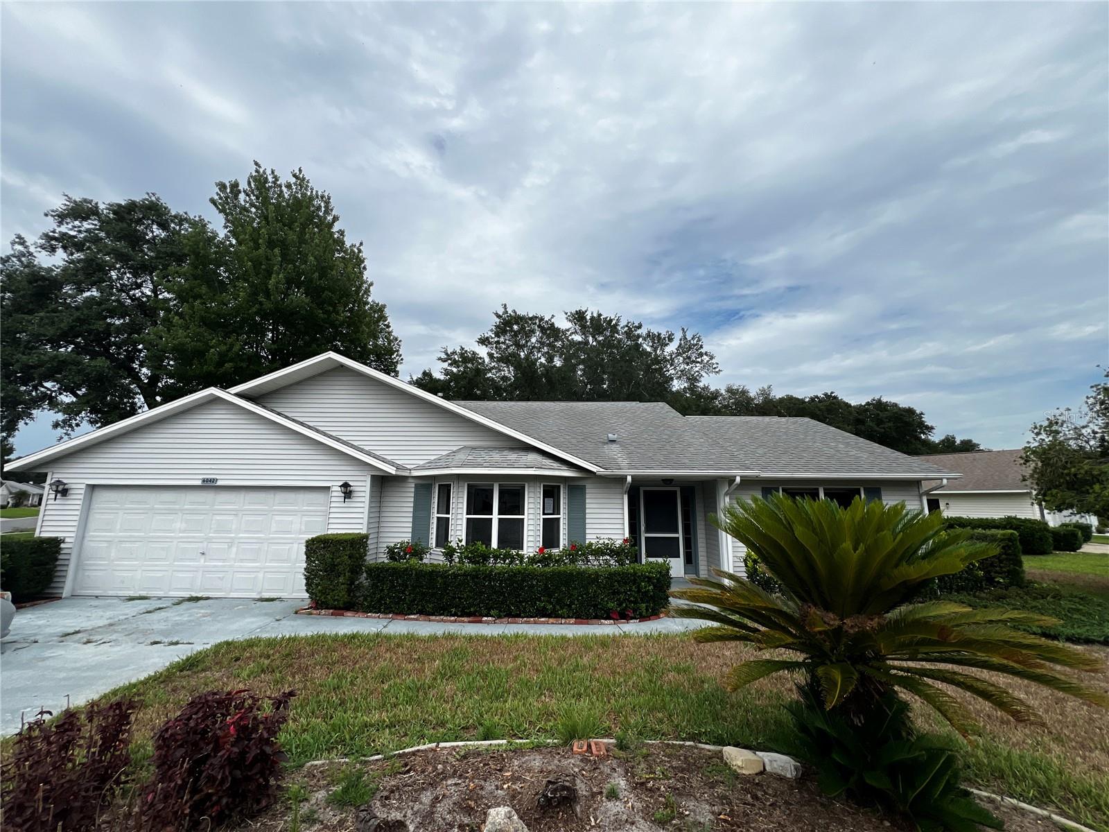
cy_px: 416
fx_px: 416
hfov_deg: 106.2
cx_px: 554
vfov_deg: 89.9
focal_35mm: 13
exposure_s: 1/1908
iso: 32
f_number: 1.8
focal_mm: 1.57
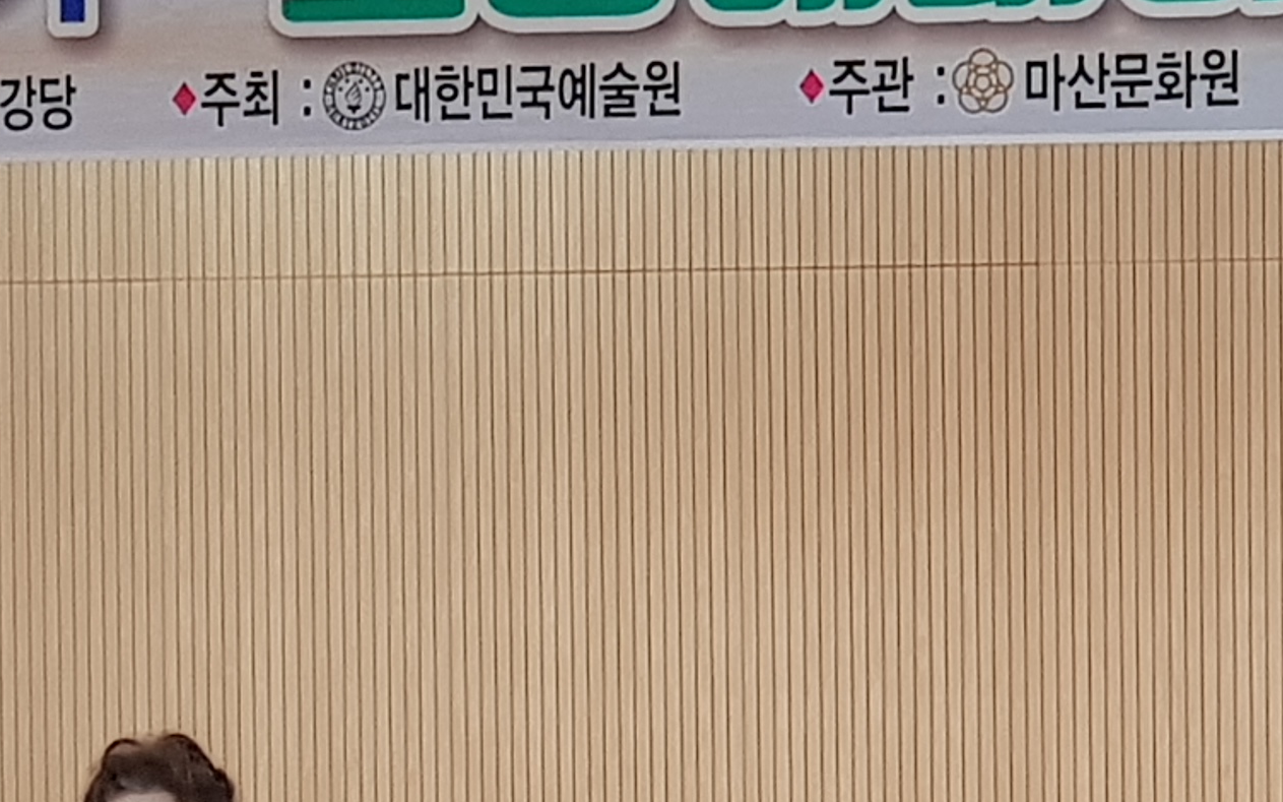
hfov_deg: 11.8
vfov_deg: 7.4
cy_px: 951
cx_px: -15
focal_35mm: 176
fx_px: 6153
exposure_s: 1/30
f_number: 2.4
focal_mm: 6
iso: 64
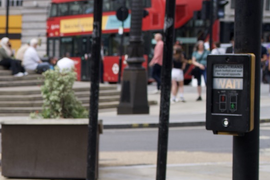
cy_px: 251
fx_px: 1237
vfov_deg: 8.2
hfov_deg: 11.2
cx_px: -275
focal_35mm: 165
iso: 100
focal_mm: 40
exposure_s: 1/320
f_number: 5
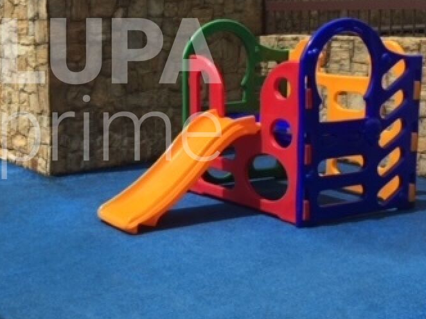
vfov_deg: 25.9
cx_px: 29
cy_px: 99
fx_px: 689
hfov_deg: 32.4
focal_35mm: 56
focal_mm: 4.15
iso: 32
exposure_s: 1/2475
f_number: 2.2
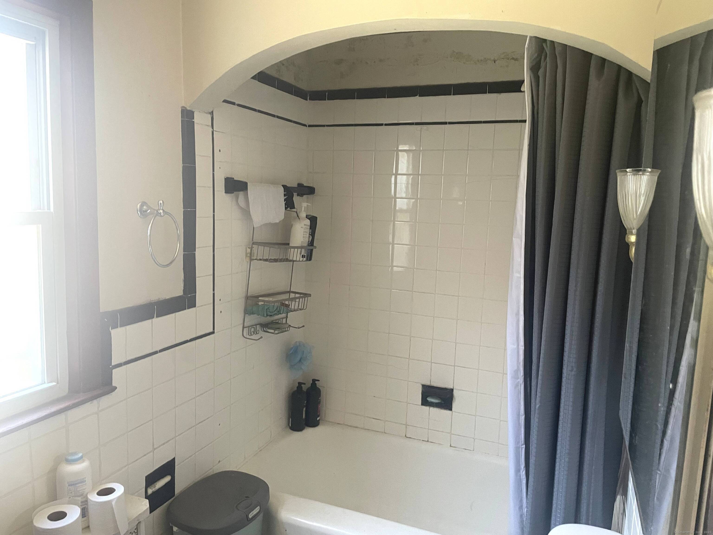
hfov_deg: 67.3
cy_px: 268
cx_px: 356
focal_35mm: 26
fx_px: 536
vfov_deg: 53.1
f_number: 1.6
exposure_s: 1/60
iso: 400
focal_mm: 4.2
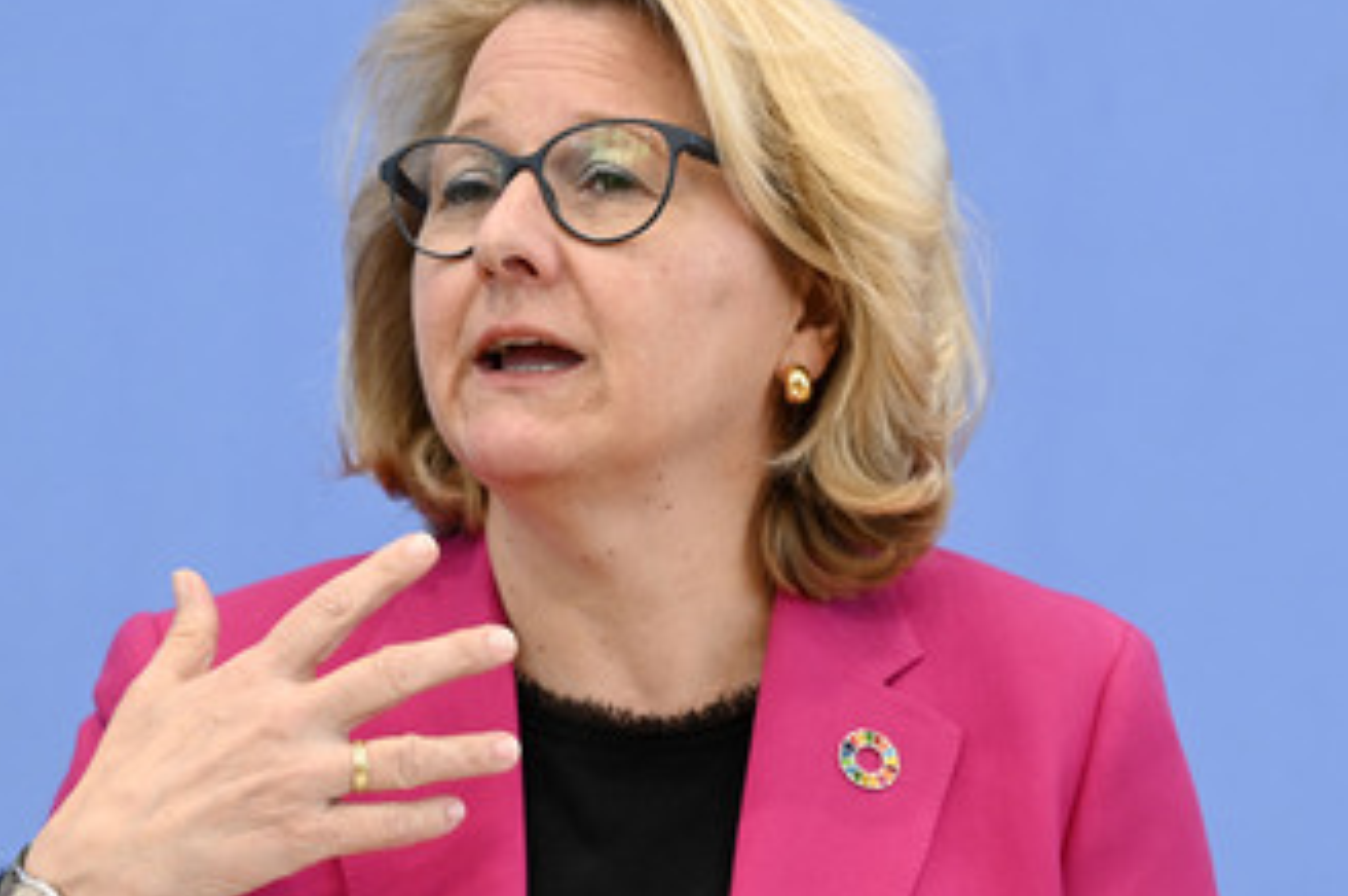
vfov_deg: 8.3
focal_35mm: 165
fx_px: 6172
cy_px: 436
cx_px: 619
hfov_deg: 12.5
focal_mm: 120
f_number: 5.6
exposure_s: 1/400
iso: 2500
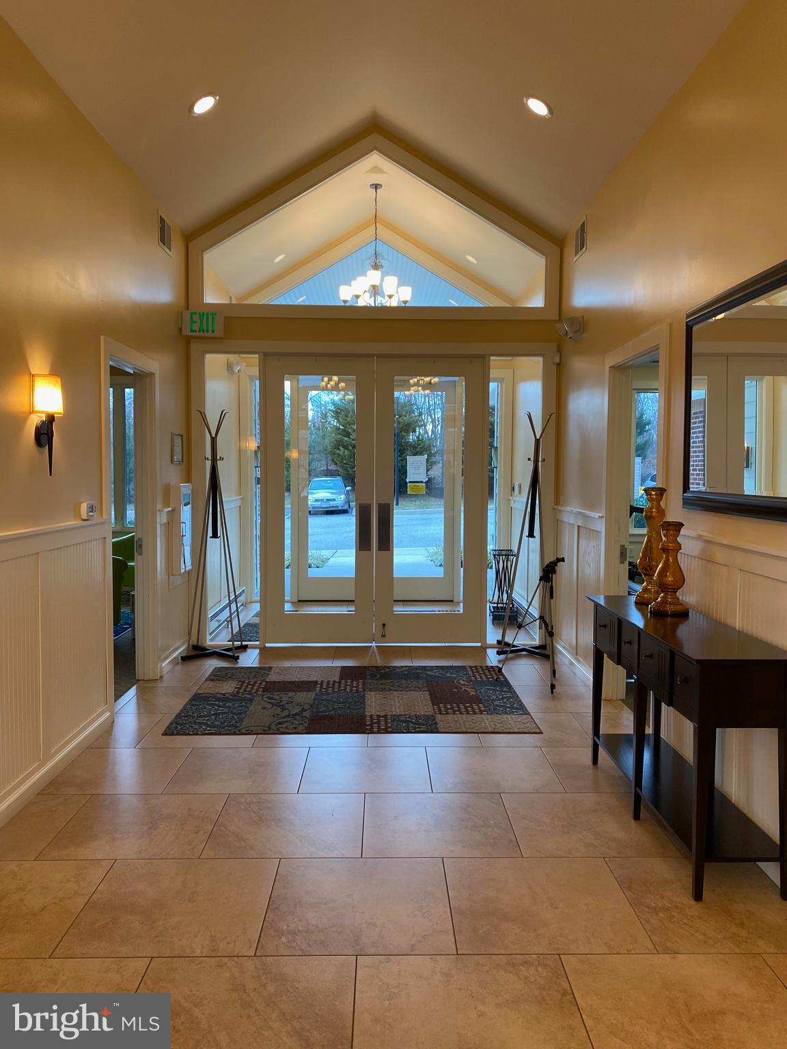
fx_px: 788
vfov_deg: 67.3
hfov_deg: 53.1
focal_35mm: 26
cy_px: 524
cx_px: 394
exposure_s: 1/120
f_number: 1.8
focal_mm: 4.25
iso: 100
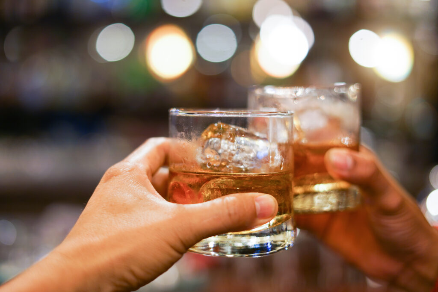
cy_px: 146
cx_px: 219
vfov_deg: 27.0
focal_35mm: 50
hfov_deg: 39.6
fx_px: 608
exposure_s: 1/80
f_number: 2
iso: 400
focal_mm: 50
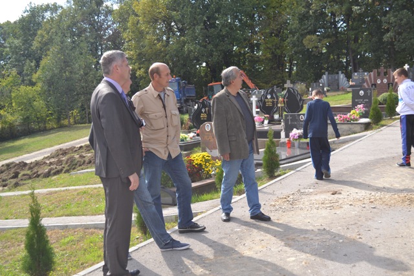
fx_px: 552
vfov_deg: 28.1
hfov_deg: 41.1
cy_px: 138
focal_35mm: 48
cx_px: 207
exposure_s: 1/200
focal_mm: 32
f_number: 5
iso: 100
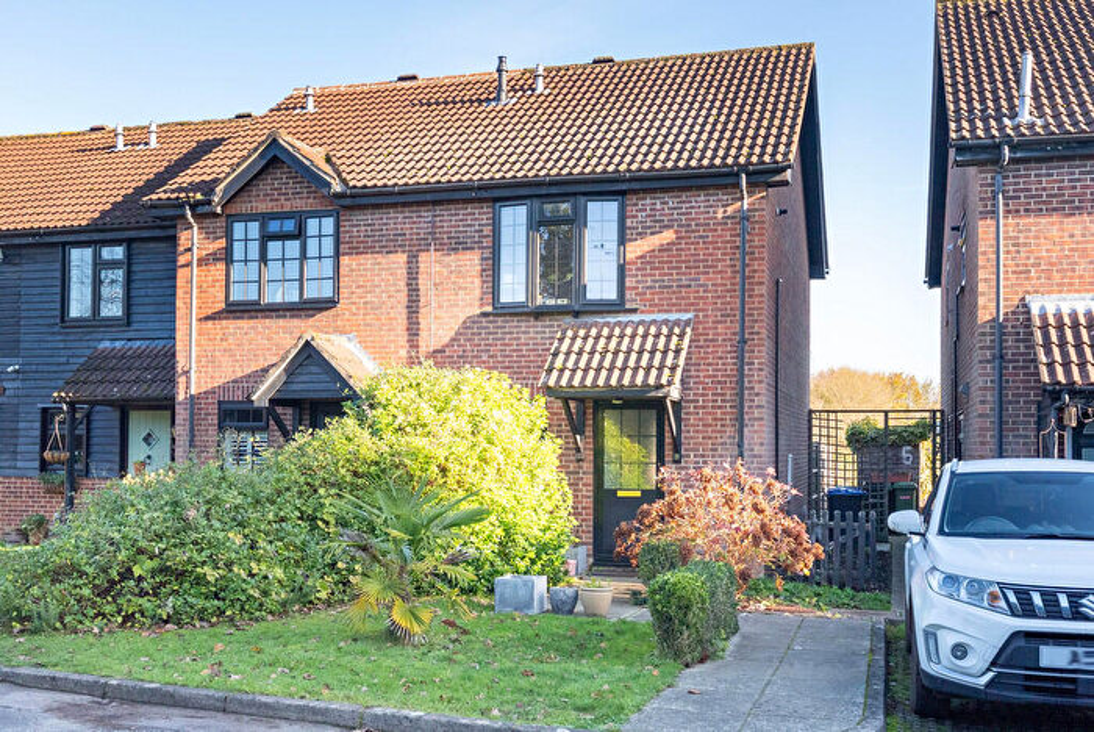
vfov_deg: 41.8
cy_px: 366
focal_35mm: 32
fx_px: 958
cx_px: 547
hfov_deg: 59.5
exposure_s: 1/640
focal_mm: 31.5
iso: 1250
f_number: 7.1
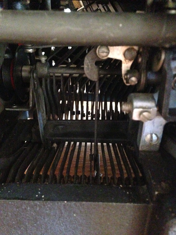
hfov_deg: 42.9
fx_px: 224
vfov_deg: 55.4
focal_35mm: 33
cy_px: 118
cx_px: 88
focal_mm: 4.12
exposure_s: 1/15
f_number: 2.4
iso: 2000
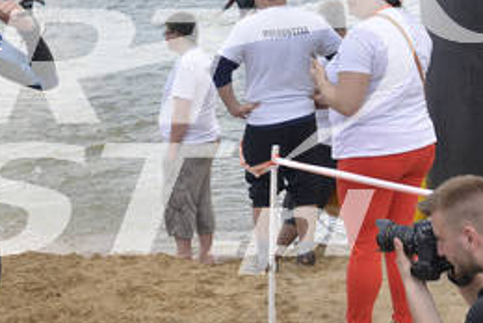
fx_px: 1155
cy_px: 110
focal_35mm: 86
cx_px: 17
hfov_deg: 22.8
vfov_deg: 15.9
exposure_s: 1/1600
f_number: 5.6
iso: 400
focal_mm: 35
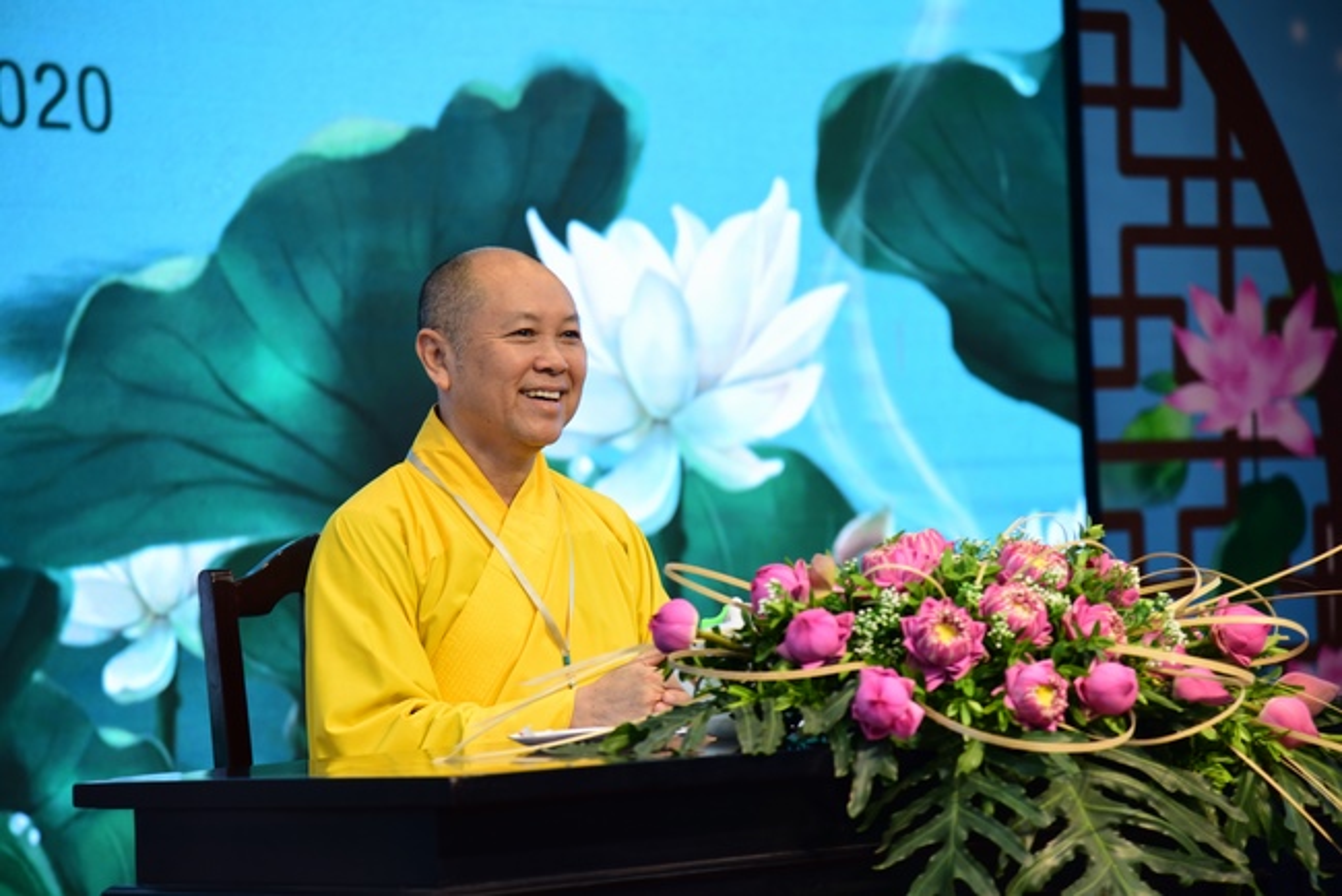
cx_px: 671
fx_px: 4475
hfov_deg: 17.1
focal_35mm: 120
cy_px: 448
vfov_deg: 11.4
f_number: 4
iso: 800
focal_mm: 120
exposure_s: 1/50
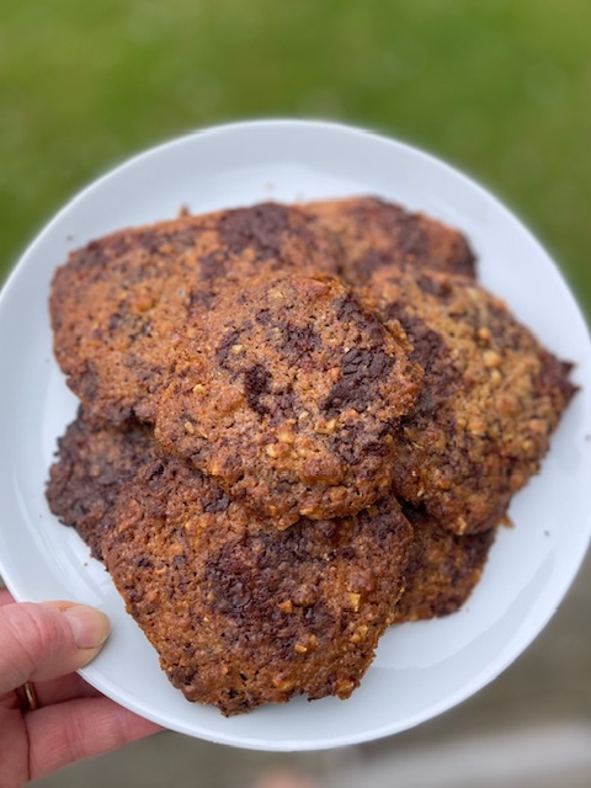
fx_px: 592
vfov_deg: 67.3
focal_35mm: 26
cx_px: 296
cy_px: 394
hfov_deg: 53.1
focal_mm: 5.1
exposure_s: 1/1339
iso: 50
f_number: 1.6
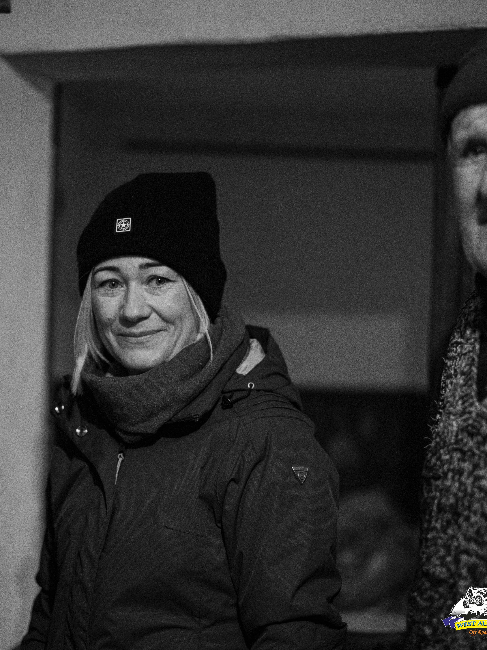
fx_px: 1370
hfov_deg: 20.1
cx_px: 151
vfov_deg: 26.7
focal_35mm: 73
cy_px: 328
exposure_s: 1/200
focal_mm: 50
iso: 1250
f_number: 1.8
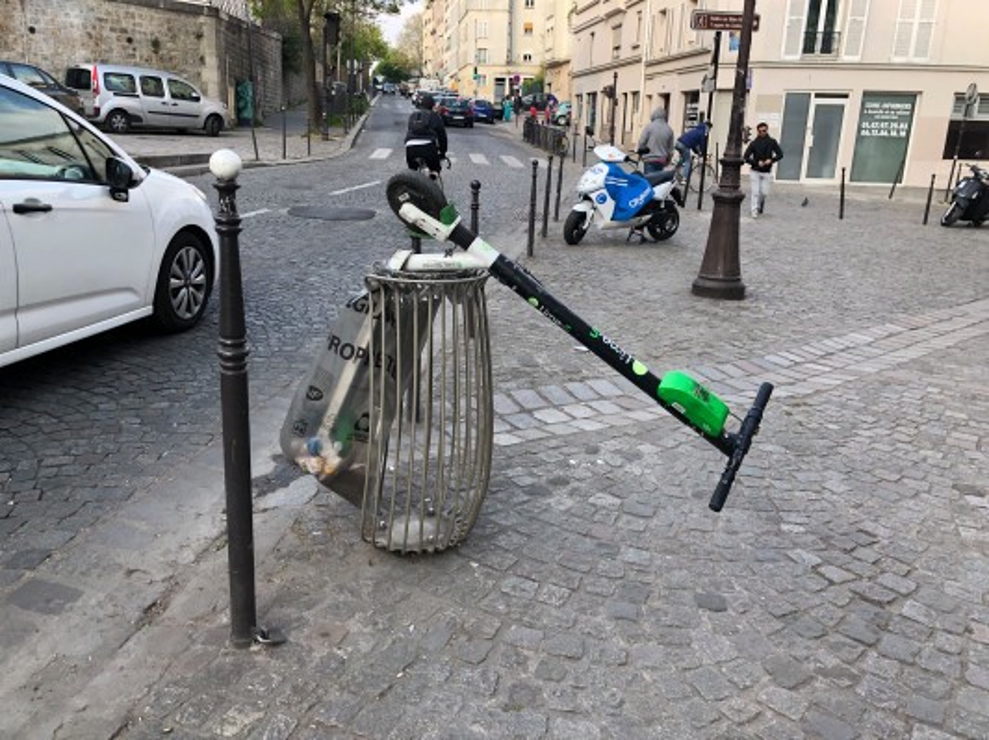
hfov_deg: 63.5
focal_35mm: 28
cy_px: 370
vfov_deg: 49.7
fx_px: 799
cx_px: 494
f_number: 1.8
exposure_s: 1/242
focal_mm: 4
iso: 20
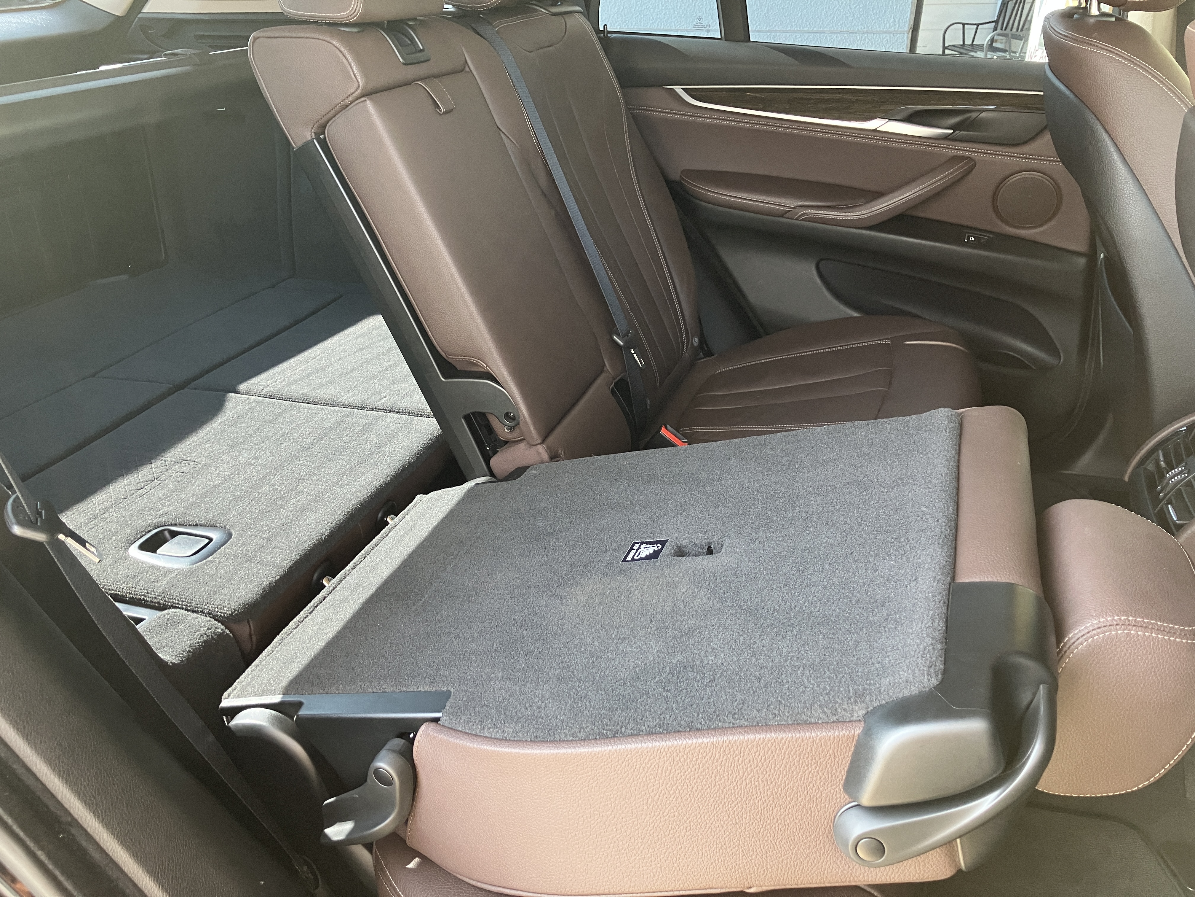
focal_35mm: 28
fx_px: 967
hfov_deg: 63.4
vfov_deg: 49.7
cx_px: 598
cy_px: 448
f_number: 1.8
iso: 80
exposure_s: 1/71
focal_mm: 3.99
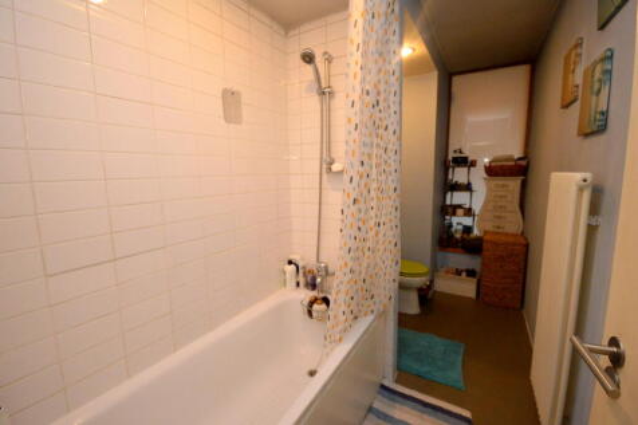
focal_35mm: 15
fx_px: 266
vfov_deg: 77.3
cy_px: 212
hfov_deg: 100.4
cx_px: 319
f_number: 4
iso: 1600
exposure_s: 1/60
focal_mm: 10
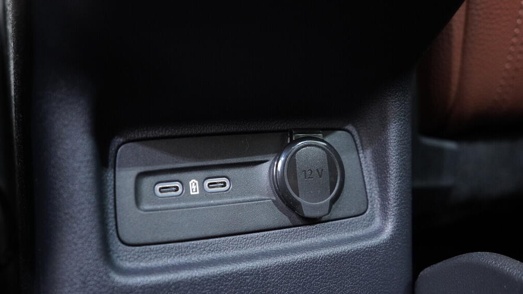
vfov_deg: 31.2
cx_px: 260
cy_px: 158
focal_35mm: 38
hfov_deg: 52.8
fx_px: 527
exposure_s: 1/40
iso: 1600
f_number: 2.8
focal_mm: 24
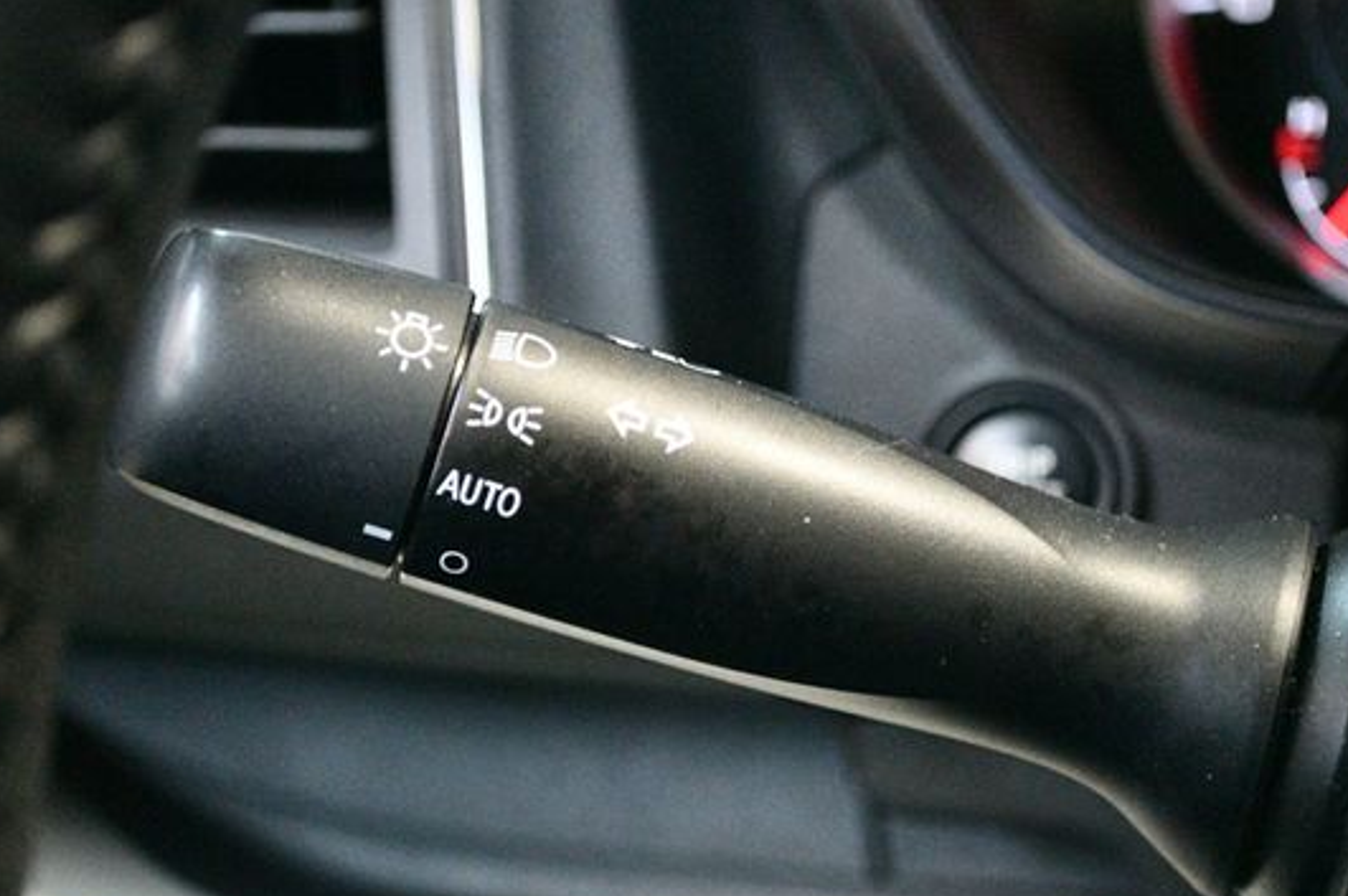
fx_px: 2843
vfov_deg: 17.9
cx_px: 731
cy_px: 495
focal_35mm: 76
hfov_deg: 26.7
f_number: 5.3
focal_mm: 42
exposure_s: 1/60
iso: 12800
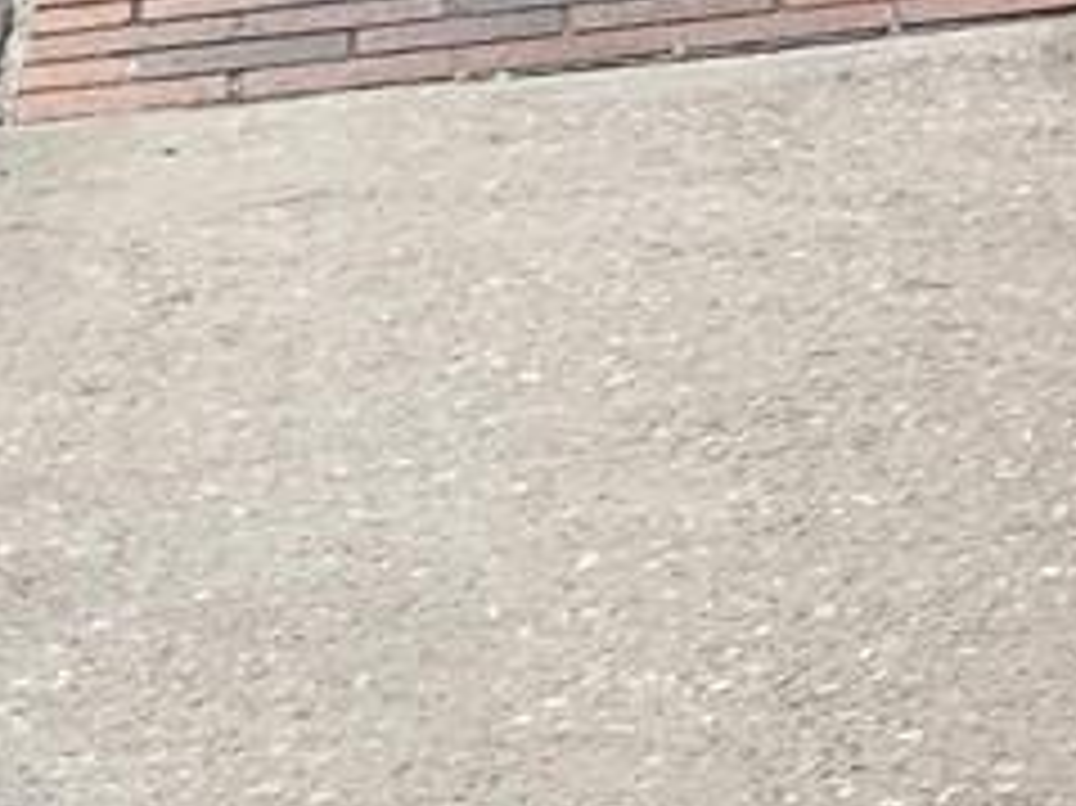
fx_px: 5406
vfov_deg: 7.9
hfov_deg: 10.2
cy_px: -1085
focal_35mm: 174
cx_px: 2364
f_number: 1.8
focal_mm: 4.25
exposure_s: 1/2611
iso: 25
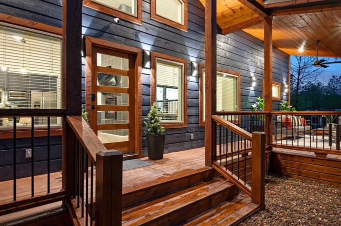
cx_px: 189
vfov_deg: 59.4
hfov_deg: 81.0
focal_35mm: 21
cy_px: 110
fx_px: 199
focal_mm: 14
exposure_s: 1/1.25
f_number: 10
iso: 200
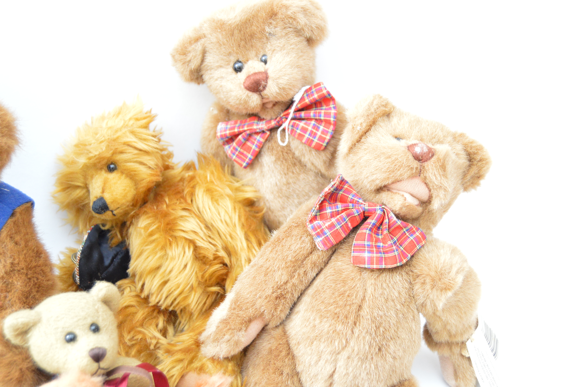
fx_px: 777
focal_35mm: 48
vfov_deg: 28.0
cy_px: 194
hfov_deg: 41.1
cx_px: 292
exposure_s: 1/60
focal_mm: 32
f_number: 4.5
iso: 1400
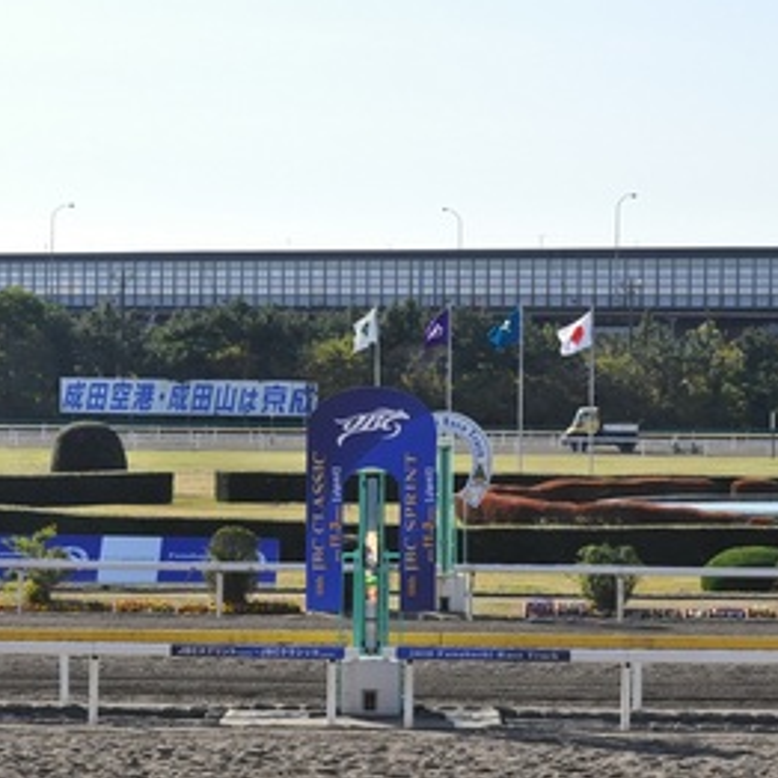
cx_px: 532
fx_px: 3458
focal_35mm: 136
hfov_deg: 12.8
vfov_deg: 12.8
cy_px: 388
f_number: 14
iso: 1250
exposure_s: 1/800
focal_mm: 70
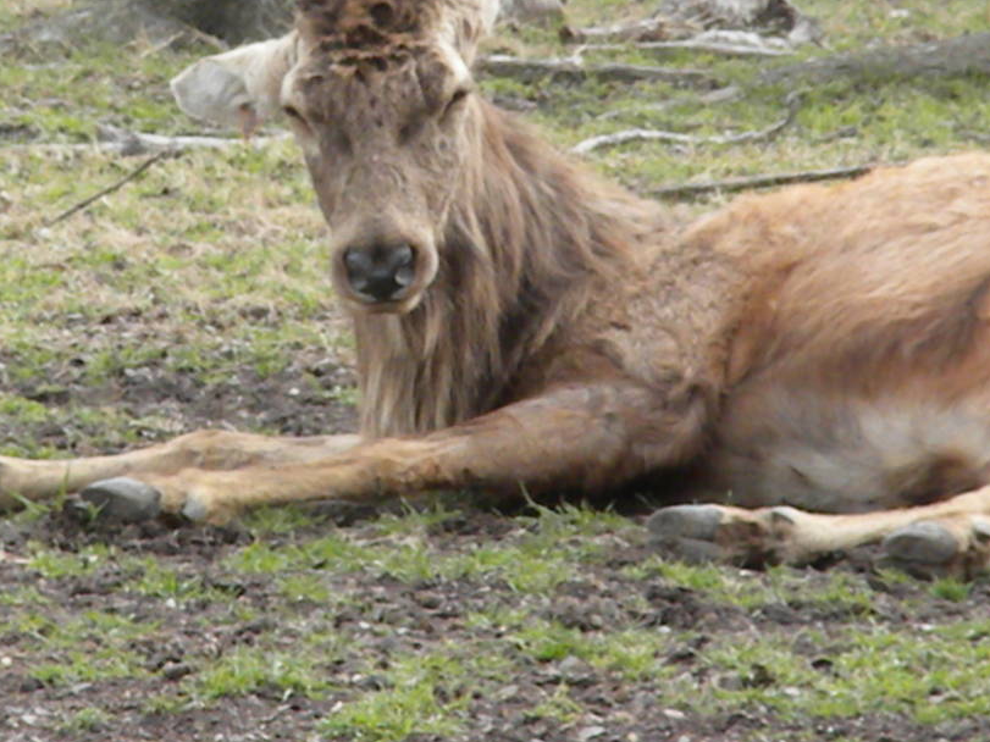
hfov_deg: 3.9
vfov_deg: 2.9
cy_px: 76
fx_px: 14669
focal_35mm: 513
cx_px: 186
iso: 640
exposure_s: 1/73.6
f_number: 14
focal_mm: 46.2
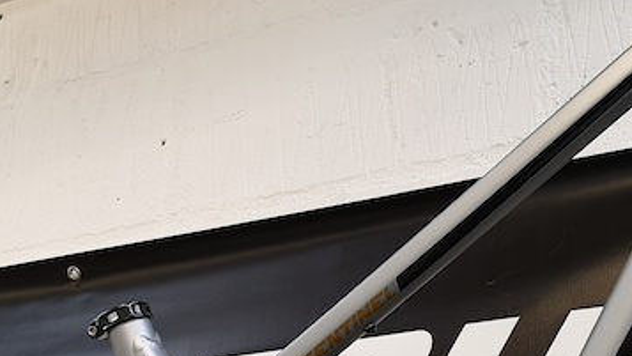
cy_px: 386
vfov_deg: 17.7
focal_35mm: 66
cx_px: 407
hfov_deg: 31.7
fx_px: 1106
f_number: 1.8
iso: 125
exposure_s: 1/50
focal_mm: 3.95
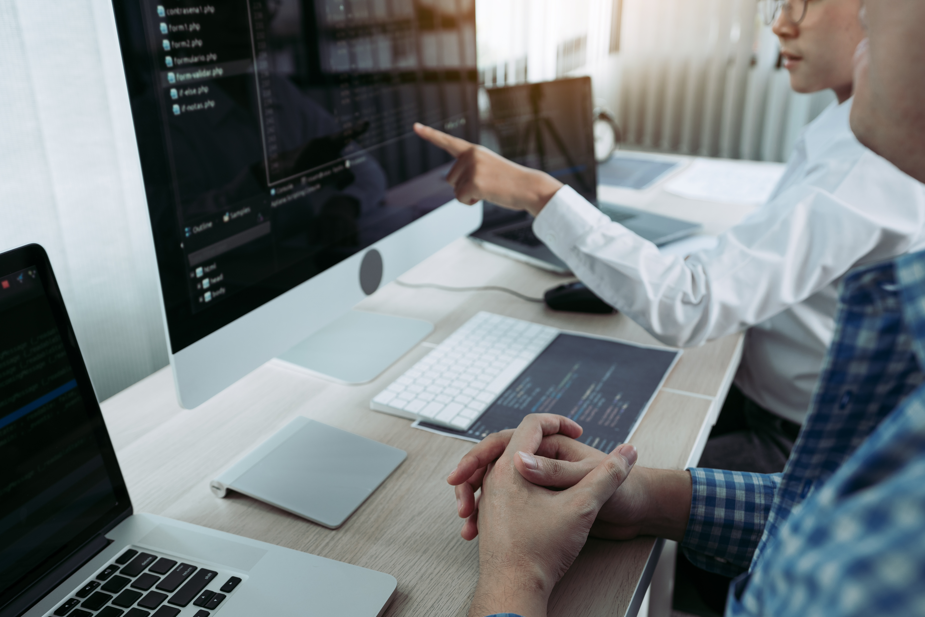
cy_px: 308
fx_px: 899
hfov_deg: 54.4
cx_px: 462
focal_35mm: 35
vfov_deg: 37.9
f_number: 4
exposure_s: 1/60
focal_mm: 35
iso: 200
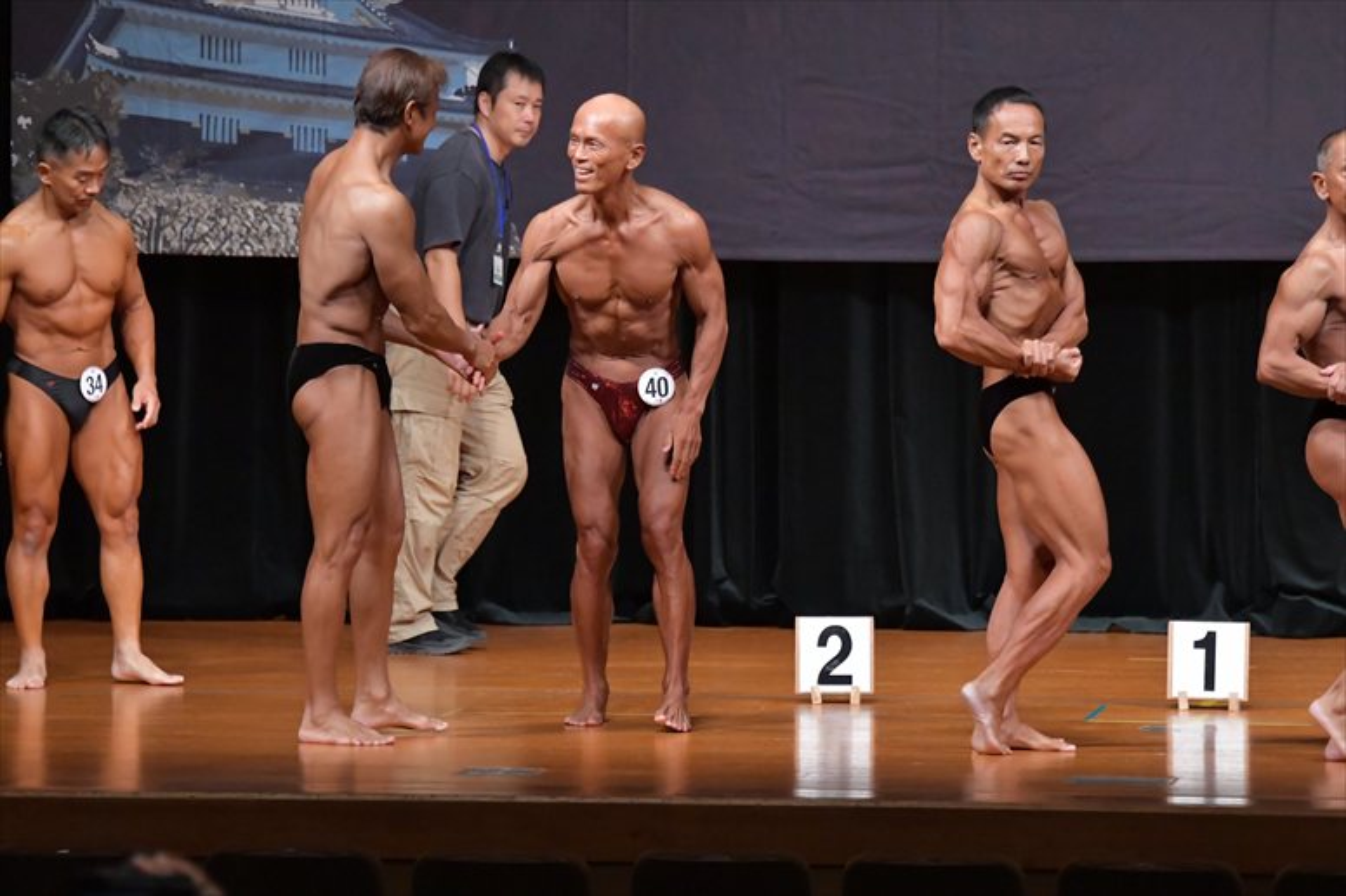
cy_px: 448
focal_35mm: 225
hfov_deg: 9.2
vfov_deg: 6.1
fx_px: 8409
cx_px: 673
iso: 6400
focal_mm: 150
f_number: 5.6
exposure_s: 1/400
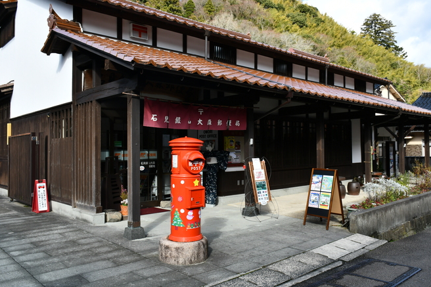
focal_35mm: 30
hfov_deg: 61.9
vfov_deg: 43.6
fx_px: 359
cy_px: 135
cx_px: 230
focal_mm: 18
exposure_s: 1/250
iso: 200
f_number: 8
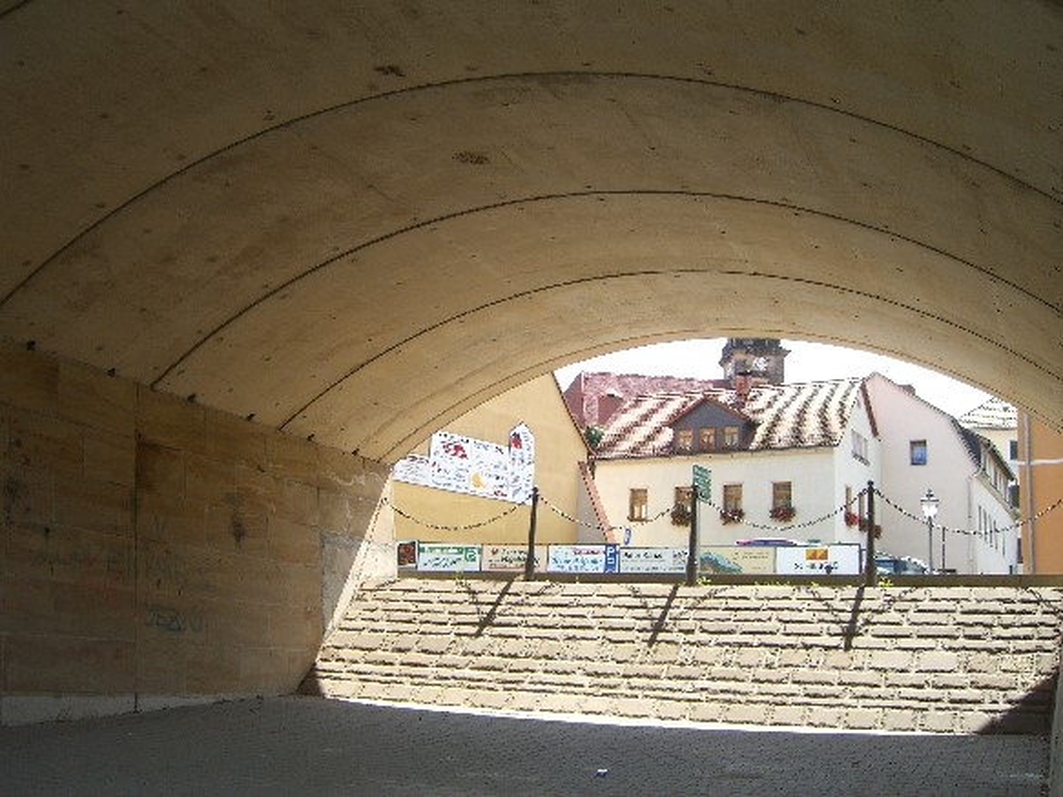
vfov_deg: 37.7
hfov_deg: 49.0
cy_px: 398
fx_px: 1167
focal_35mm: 38
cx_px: 532
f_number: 2.8
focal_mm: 7.9
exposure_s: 1/400
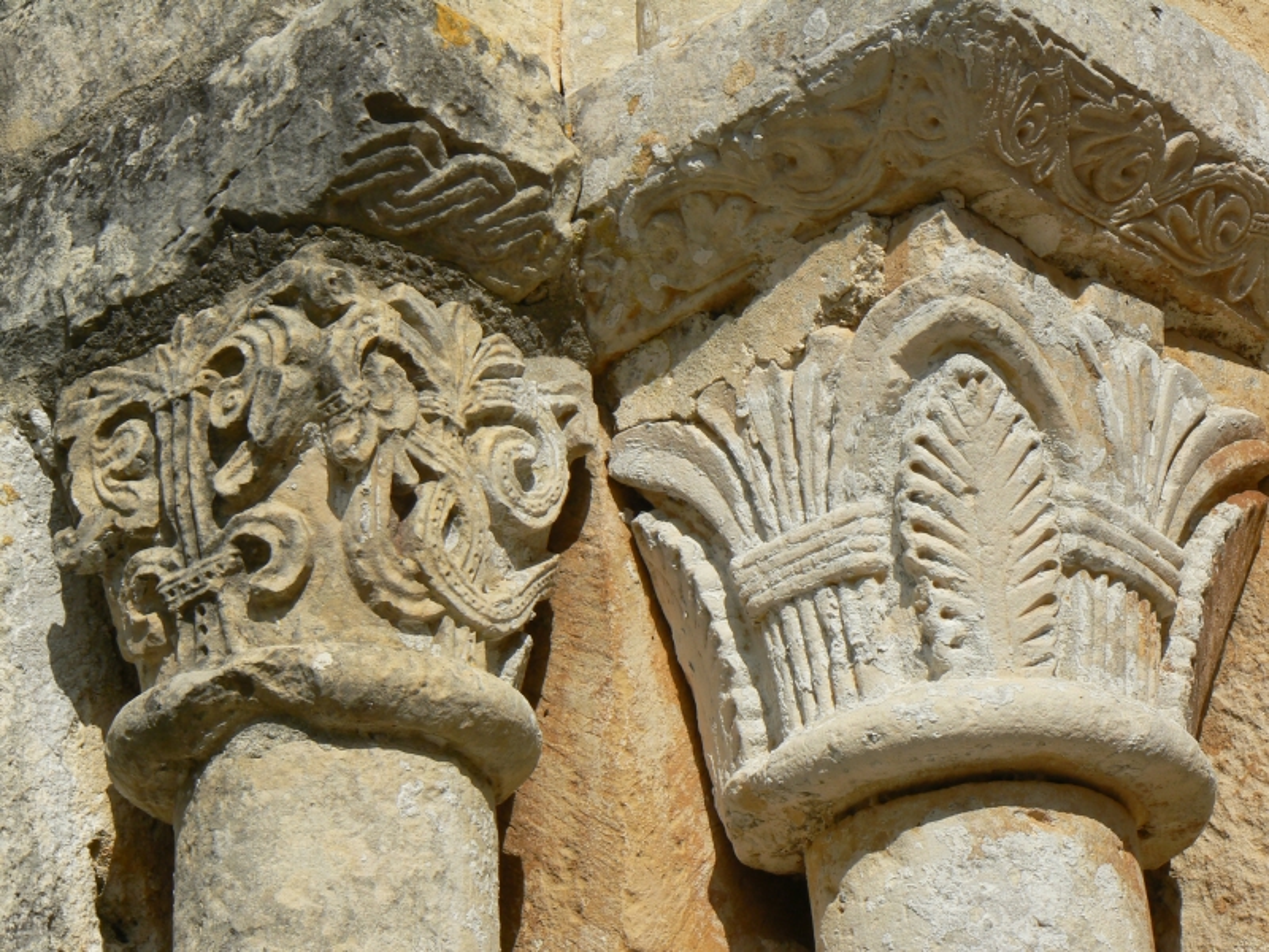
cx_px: 634
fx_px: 3813
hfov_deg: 18.9
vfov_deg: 14.2
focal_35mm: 104
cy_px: 476
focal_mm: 17.3
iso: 80
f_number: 8
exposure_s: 1/640
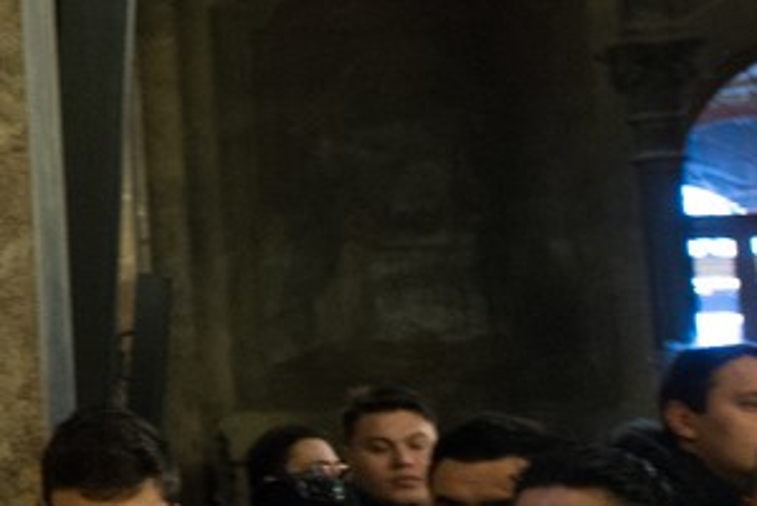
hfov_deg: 14.8
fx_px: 2420
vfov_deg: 11.9
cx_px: -715
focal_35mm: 115
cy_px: 91
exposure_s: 1/60
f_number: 2.8
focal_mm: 24
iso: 2000
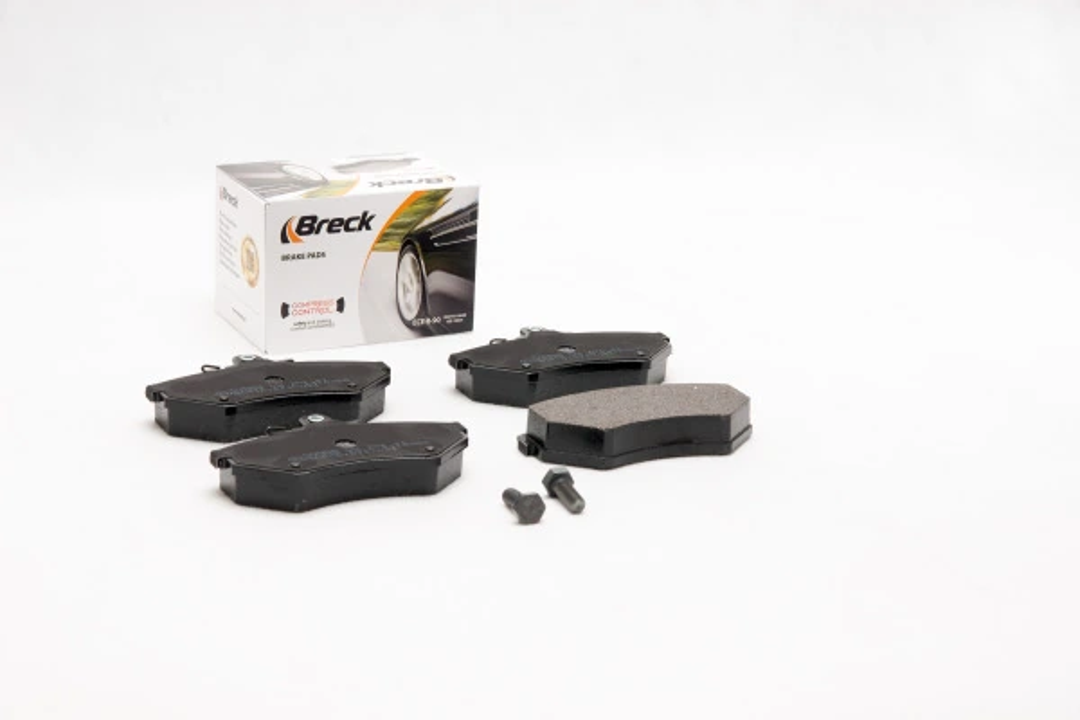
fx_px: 2475
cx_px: 540
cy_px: 360
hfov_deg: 24.6
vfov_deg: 16.6
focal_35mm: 82
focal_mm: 55
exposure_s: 1/200
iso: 100
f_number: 11
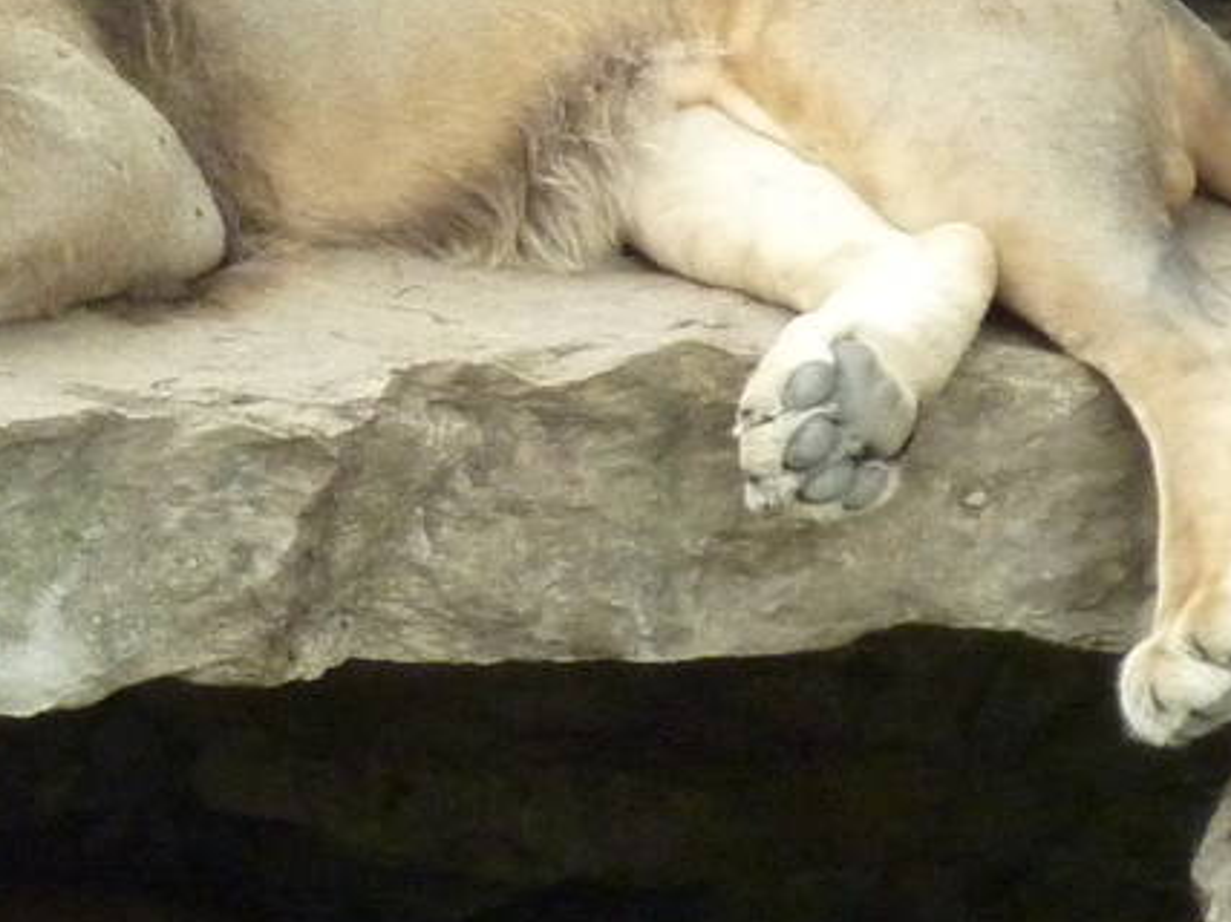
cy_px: 539
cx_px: 12
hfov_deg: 2.7
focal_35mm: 734
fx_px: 26095
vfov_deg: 2.0
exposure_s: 1/160
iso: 400
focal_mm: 32.1
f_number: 4.5
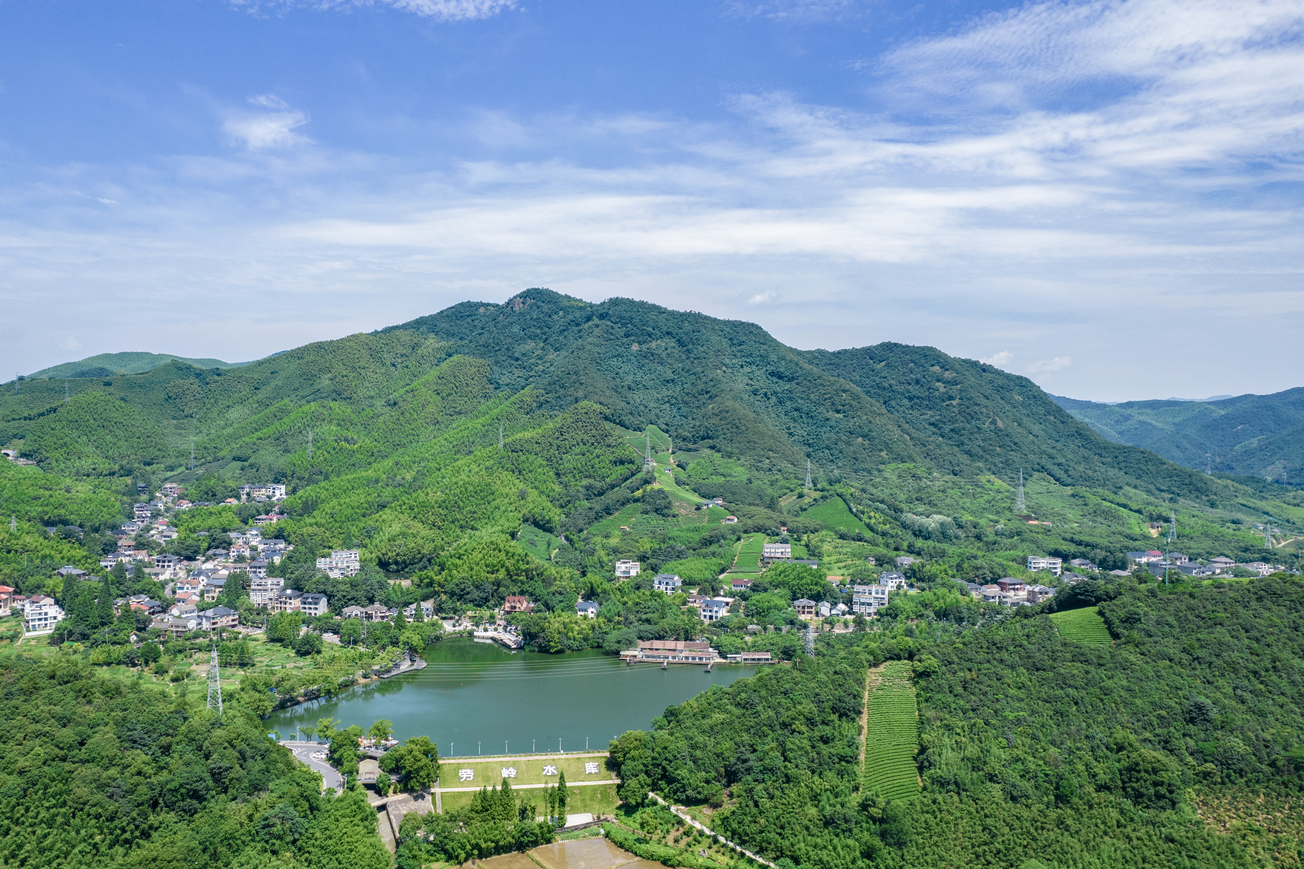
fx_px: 905
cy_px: 454
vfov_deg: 51.3
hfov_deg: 71.2
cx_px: 567
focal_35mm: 25
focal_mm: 8.38
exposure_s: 1/1500
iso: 110
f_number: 2.8
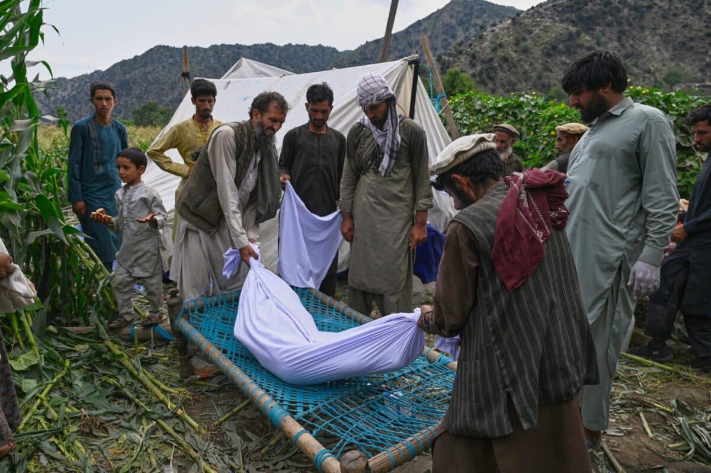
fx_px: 523
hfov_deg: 68.4
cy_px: 236
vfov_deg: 48.7
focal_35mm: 26
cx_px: 356
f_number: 7.1
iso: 100
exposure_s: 1/320
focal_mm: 26.5
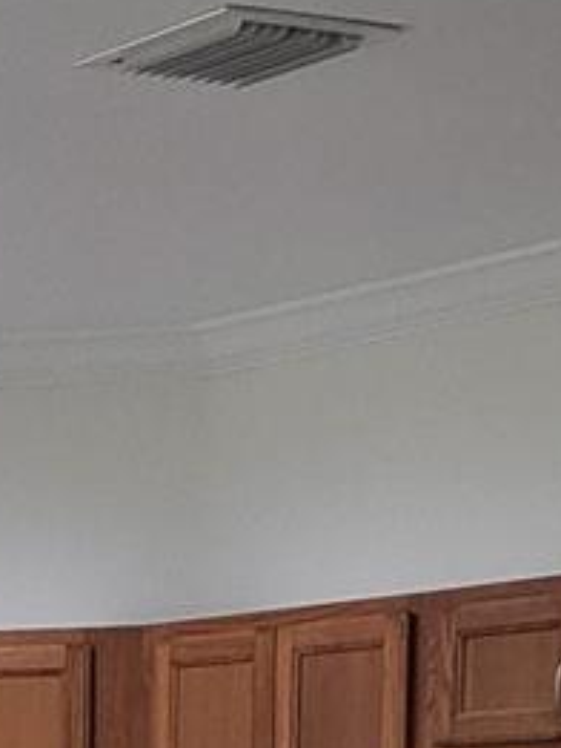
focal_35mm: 153
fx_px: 3303
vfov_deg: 11.8
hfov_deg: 8.9
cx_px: -730
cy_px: 1378
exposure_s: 1/120
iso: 200
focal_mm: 4.25
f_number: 1.8
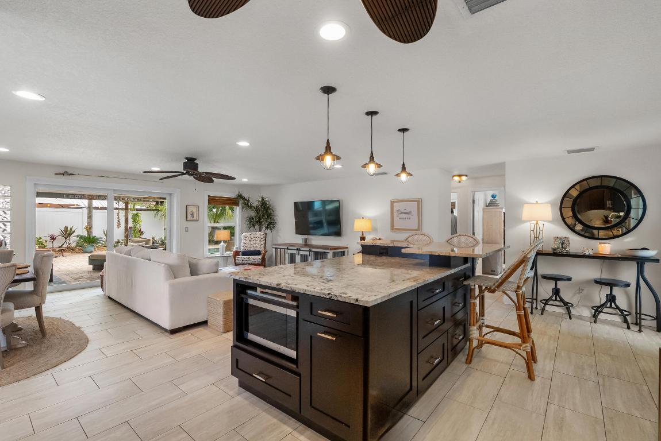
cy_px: 220
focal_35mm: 16
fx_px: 294
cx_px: 330
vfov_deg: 73.8
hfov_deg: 96.7
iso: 8000
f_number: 9
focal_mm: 16
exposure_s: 1/100
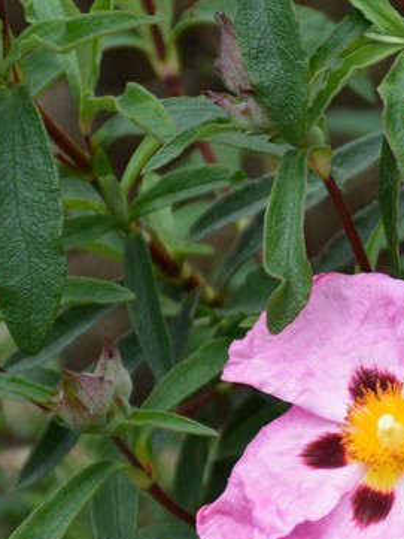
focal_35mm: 573
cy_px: 414
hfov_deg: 2.6
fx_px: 8911
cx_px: 486
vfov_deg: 3.5
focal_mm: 140
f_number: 5.6
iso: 640
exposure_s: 1/1000
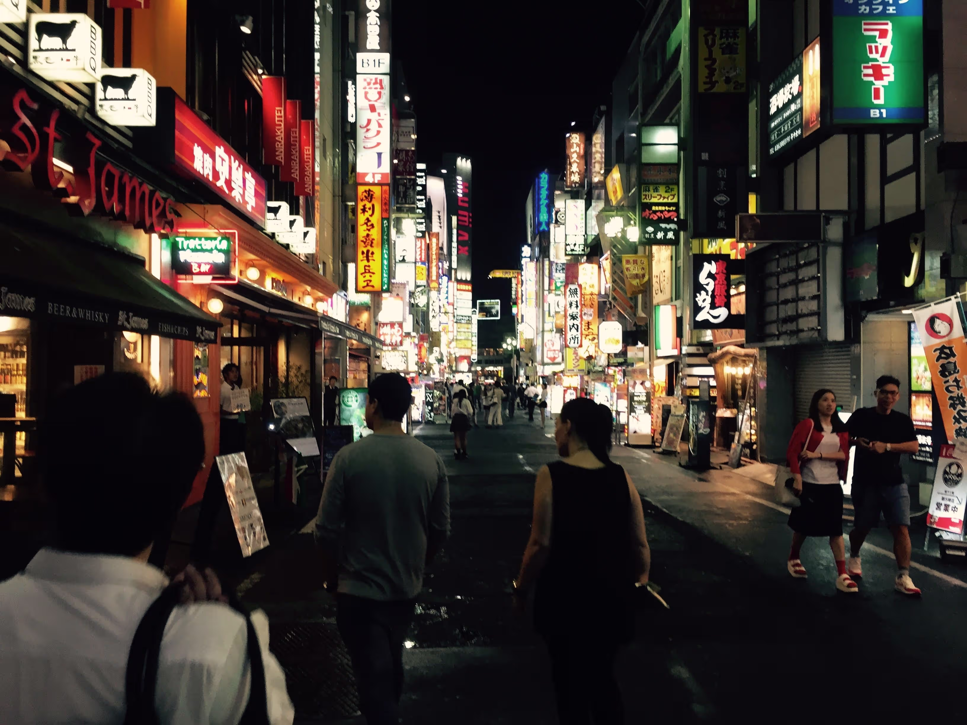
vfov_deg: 48.2
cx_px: 484
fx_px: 810
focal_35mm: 29
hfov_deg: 61.7
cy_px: 362
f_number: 2.2
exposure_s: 1/30
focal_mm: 4.15
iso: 64
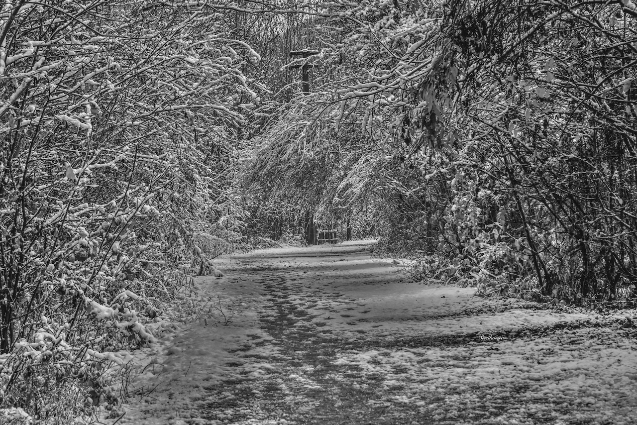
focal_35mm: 127
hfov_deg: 16.1
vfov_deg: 10.8
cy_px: 212
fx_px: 2248
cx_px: 318
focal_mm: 85
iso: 180
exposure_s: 1/125
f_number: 8
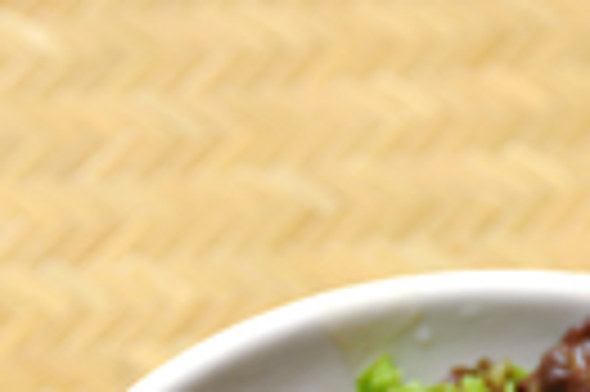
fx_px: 7835
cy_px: 635
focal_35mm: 479
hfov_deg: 4.3
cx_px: 477
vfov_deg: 2.9
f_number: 5.3
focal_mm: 95
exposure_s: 1/13
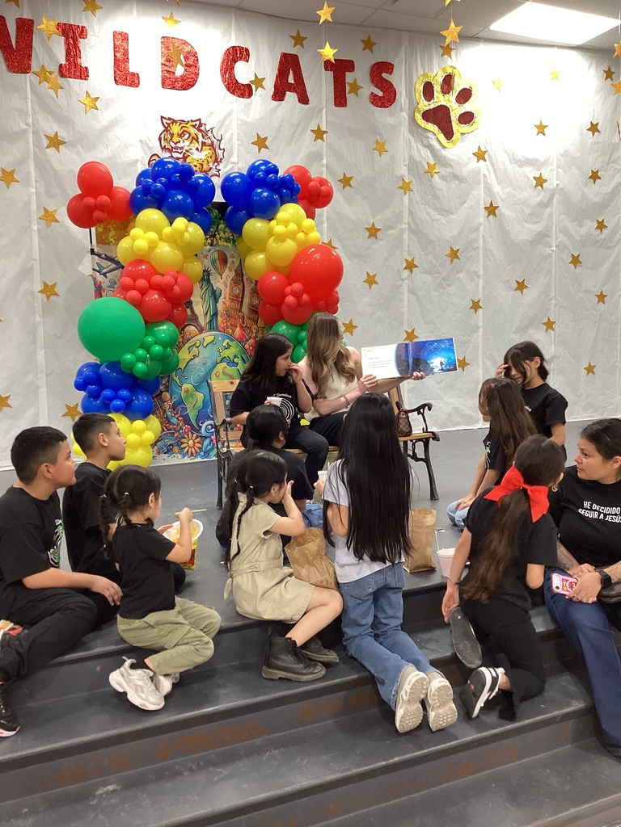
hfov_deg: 45.4
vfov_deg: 58.4
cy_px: 414
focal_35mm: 31
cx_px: 310
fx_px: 742
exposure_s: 1/50
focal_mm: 3.3
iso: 125
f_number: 2.4
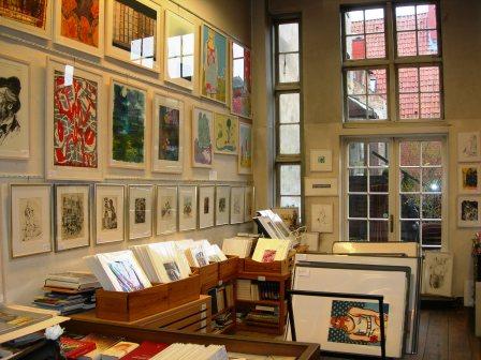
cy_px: 180
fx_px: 528
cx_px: 240
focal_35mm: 38
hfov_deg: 49.0
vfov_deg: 37.7
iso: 50
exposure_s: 1/30
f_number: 2.8
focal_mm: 7.8
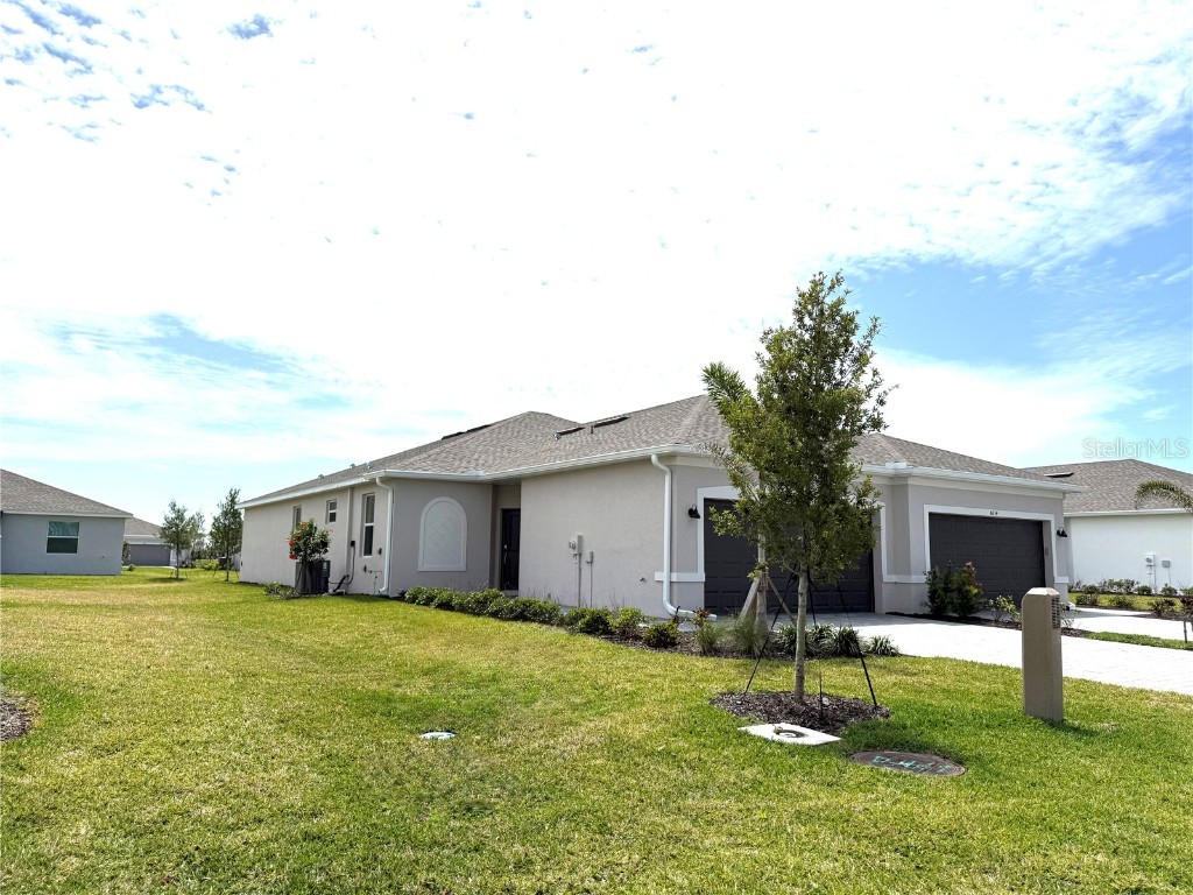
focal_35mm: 24
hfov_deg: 71.6
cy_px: 448
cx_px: 596
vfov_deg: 56.8
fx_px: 827
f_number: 1.78
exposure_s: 1/14286
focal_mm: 6.76
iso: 64
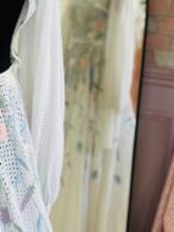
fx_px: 389
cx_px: -2
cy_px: 38
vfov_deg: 32.1
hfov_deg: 24.0
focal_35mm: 58
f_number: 1.6
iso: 40
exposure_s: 1/121
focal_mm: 5.1
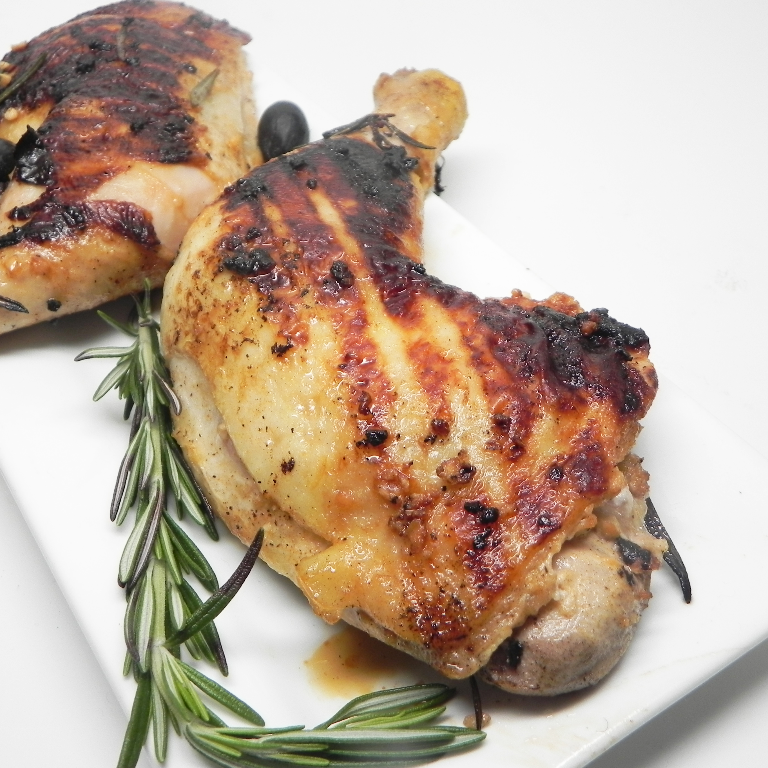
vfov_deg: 42.8
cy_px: 384
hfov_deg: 42.7
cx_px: 321
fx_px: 979
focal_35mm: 39
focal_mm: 5.9
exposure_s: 1/41.3
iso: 160
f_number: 2.8
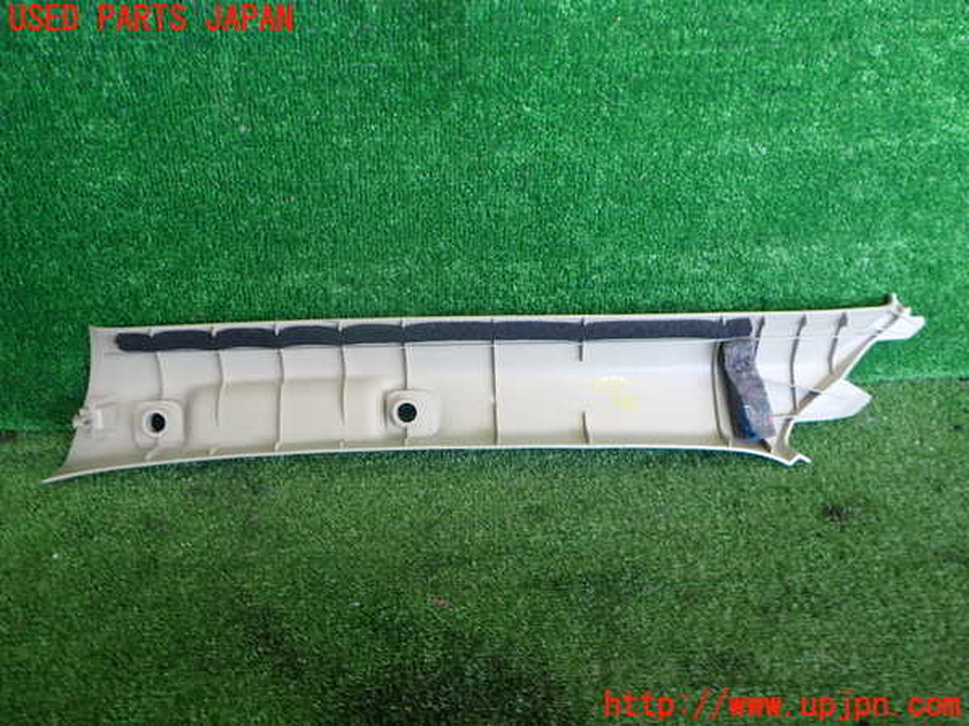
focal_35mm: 30
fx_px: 840
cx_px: 484
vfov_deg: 46.8
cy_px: 363
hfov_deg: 60.0
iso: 200
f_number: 2.3
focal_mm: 5.4
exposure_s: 1/60
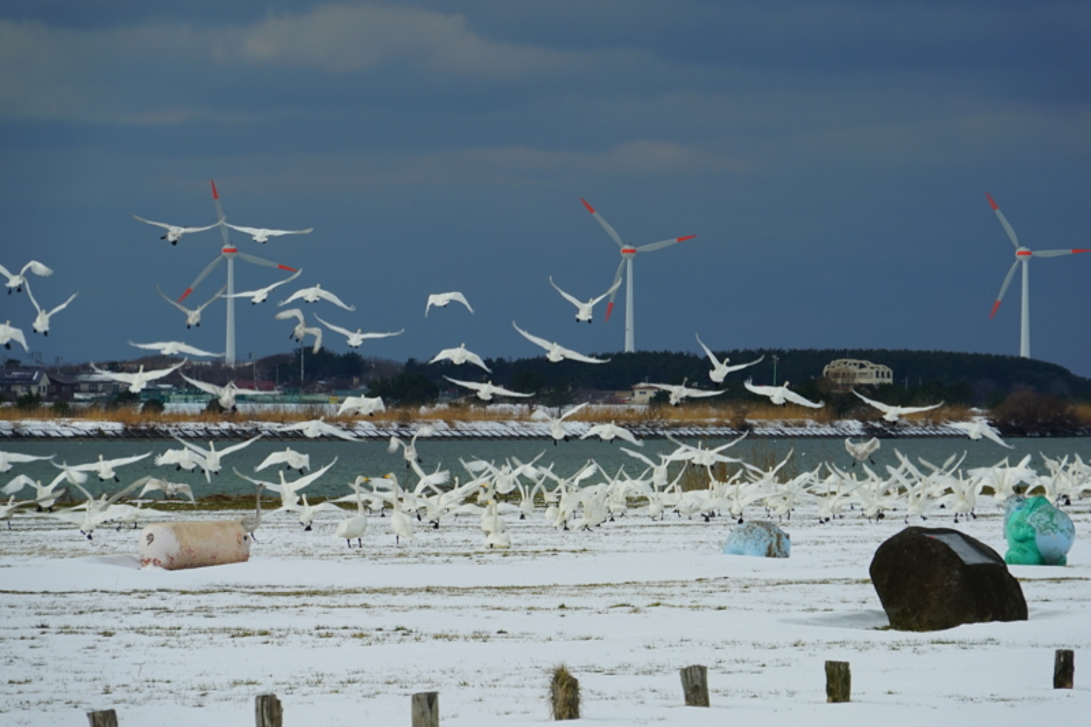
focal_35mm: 243
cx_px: 546
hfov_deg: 8.5
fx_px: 7362
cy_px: 364
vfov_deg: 5.7
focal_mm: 162
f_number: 9
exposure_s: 1/320
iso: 100
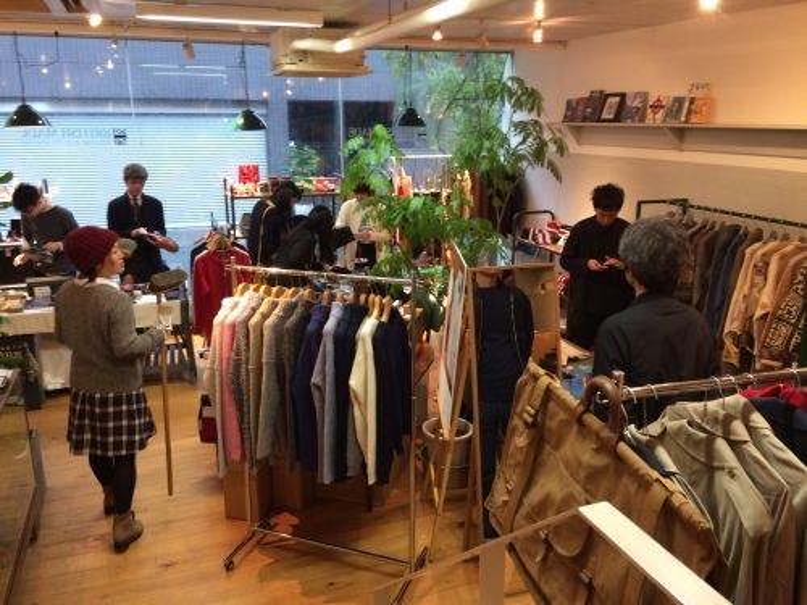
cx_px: 404
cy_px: 302
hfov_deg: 61.7
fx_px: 676
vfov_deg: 48.2
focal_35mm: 29
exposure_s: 1/30
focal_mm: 4.15
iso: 125
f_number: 2.2
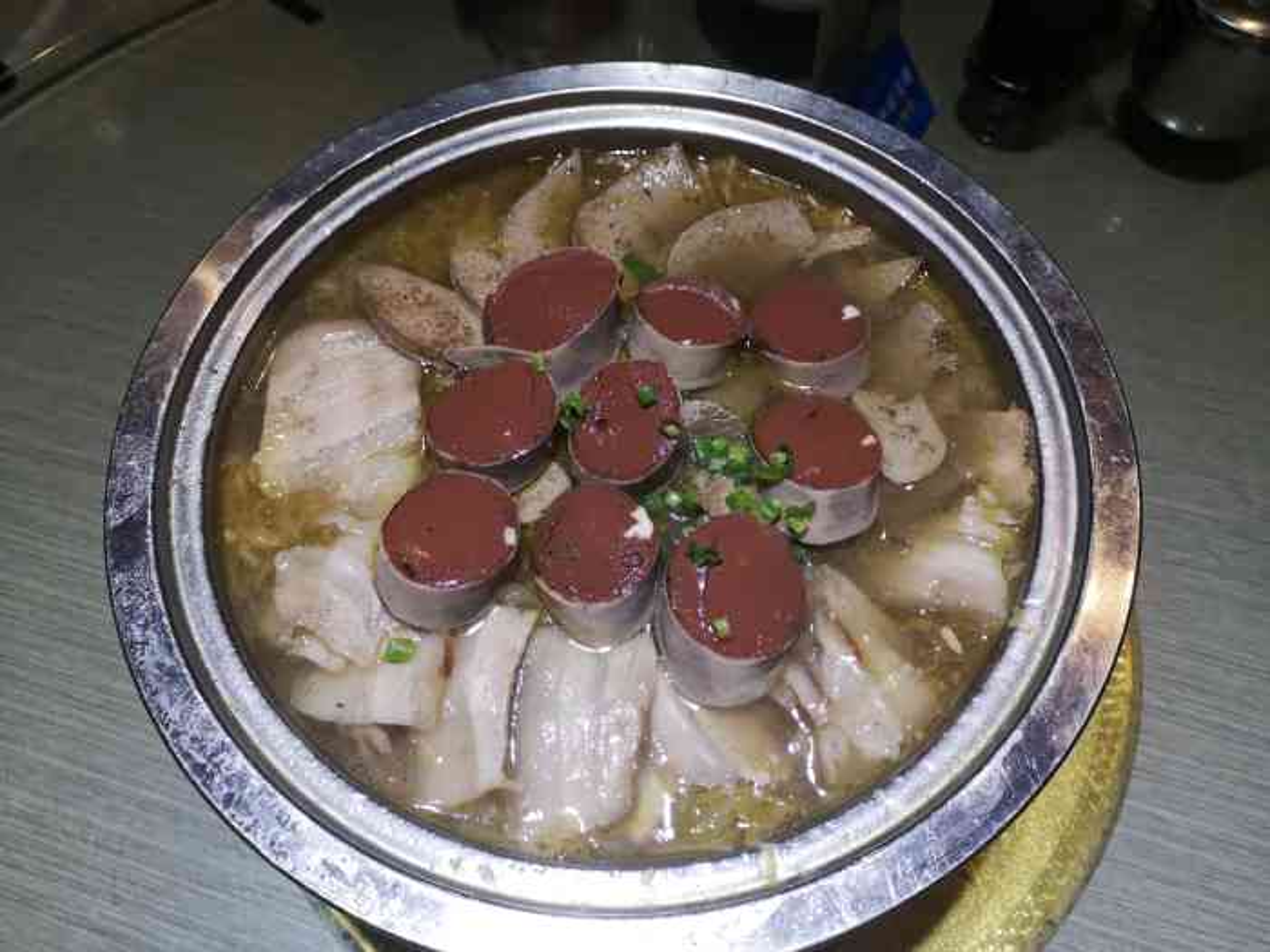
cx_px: 635
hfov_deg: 65.3
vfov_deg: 51.4
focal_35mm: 27
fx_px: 991
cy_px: 476
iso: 320
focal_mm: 3.95
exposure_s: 1/909
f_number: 1.8
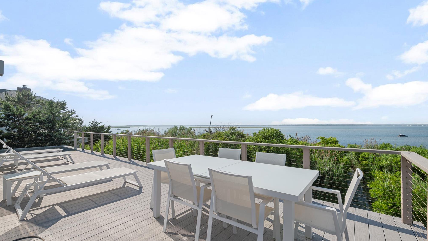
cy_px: 126
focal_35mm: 16
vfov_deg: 67.0
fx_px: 182
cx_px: 213
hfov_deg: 99.4
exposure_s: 1/320
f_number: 8
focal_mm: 15
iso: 100
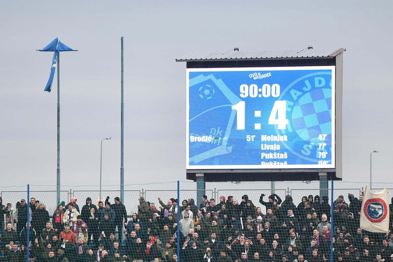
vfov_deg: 6.9
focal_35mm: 200
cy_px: 131
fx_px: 2183
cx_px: 196
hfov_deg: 10.3
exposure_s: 1/1000
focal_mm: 200
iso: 1250
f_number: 5
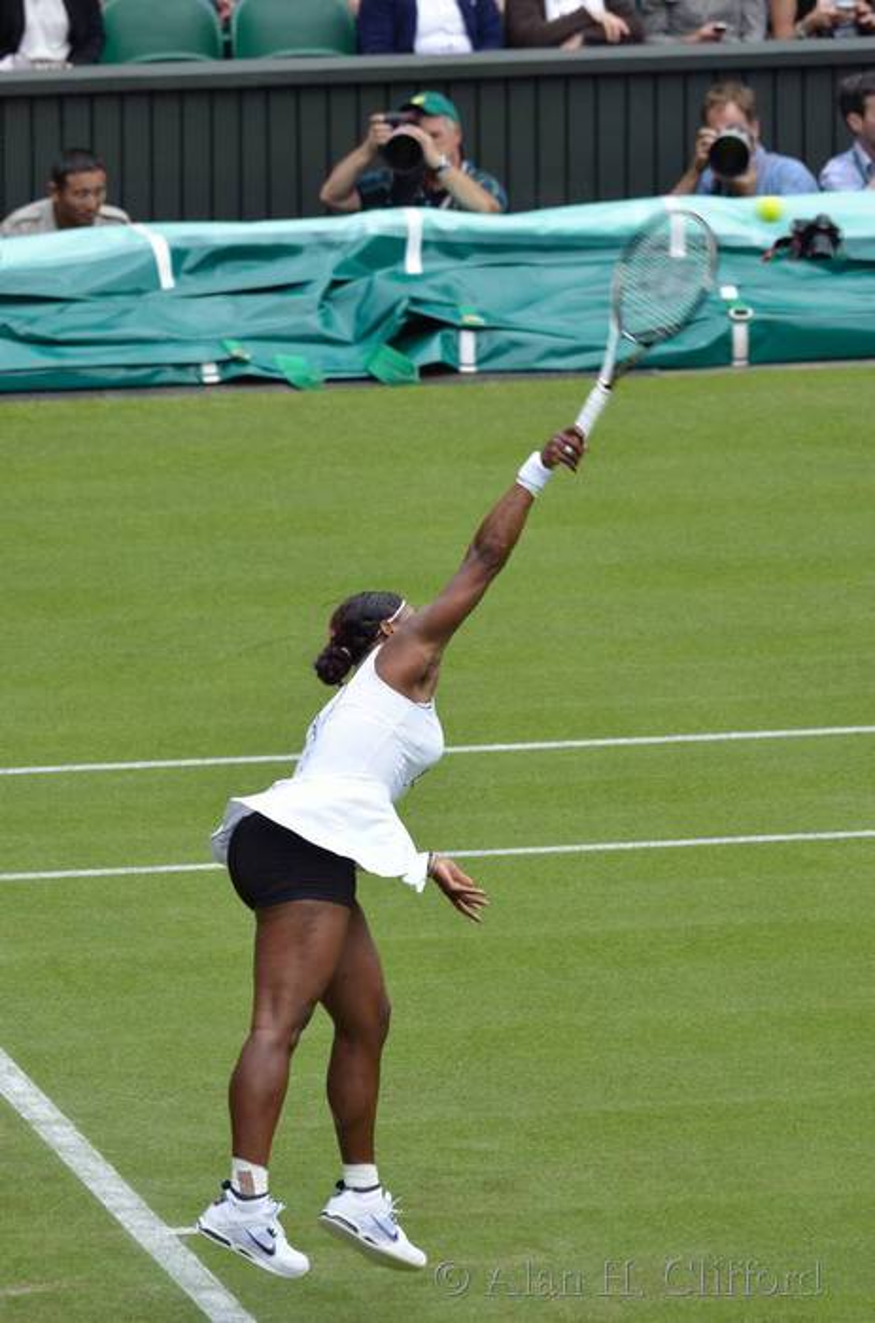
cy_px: 662
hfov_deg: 3.3
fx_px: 15395
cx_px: 438
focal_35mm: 420
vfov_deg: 4.9
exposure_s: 1/800
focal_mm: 280
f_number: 5.3
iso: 280
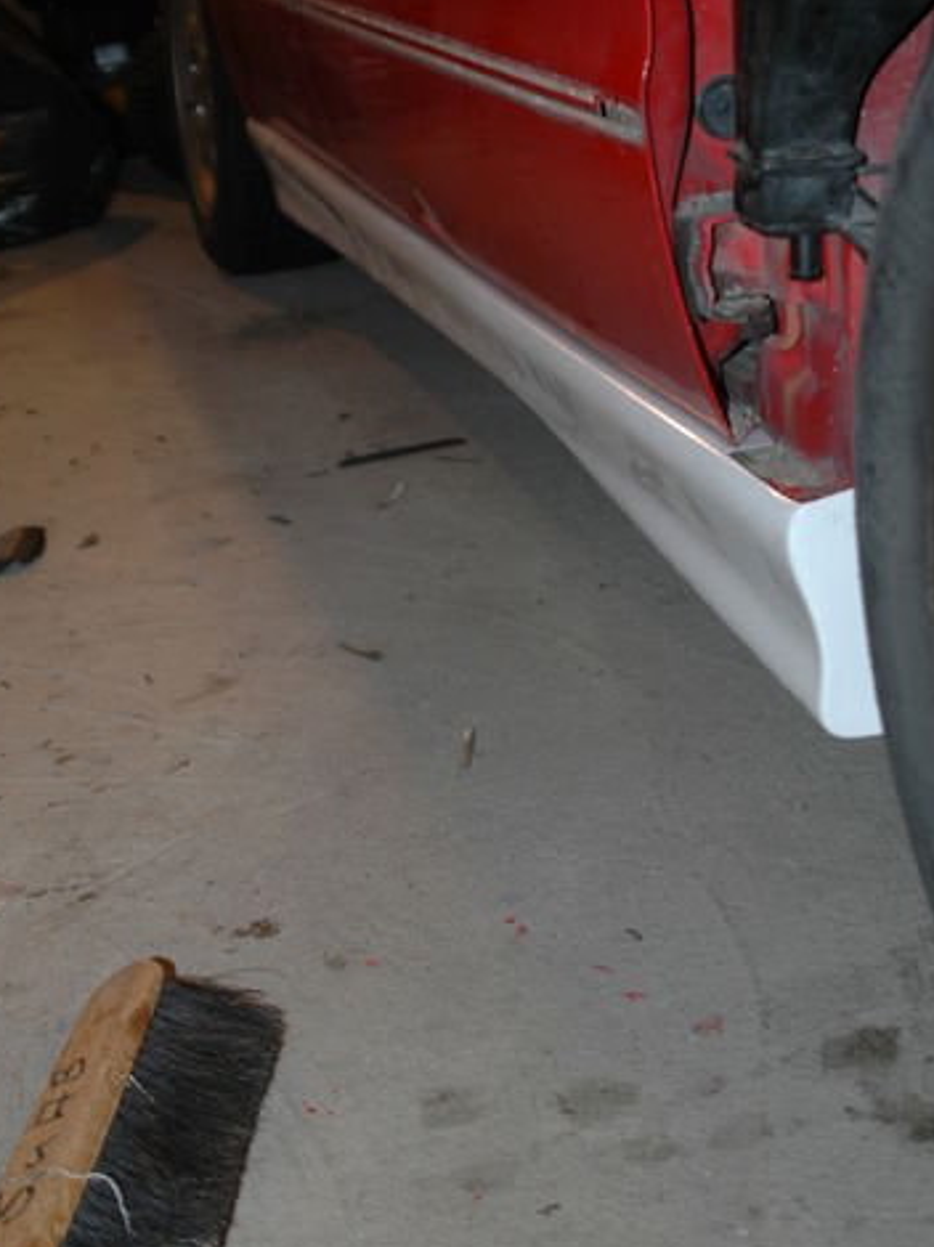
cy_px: 456
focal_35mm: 55
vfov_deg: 34.7
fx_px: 1980
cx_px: 401
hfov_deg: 26.5
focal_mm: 28
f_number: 3.5
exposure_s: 1/60
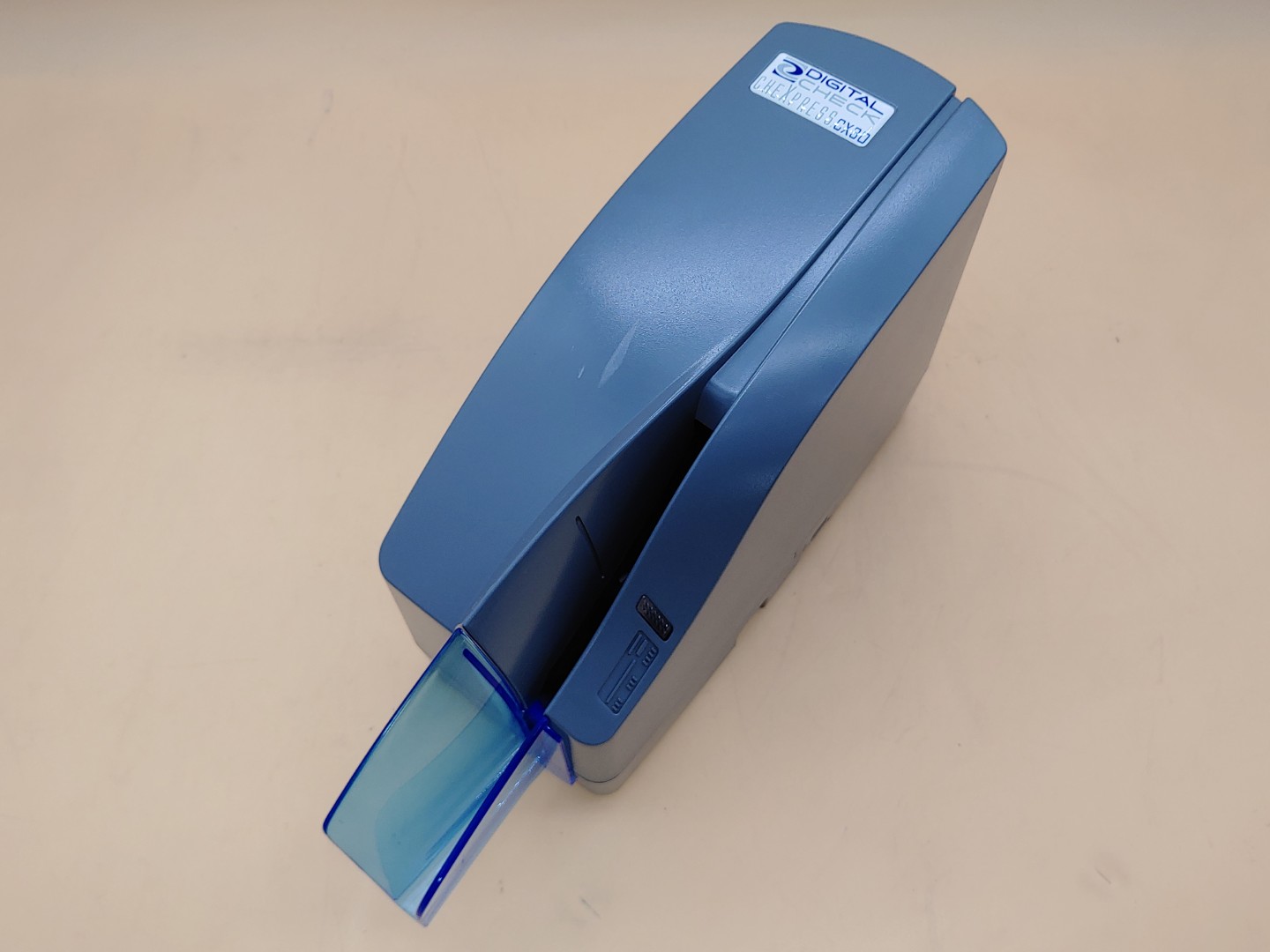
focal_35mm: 31
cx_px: 635
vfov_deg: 45.4
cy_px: 476
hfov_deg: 58.4
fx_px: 1137
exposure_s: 1/99
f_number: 1.8
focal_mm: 4.36
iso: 50
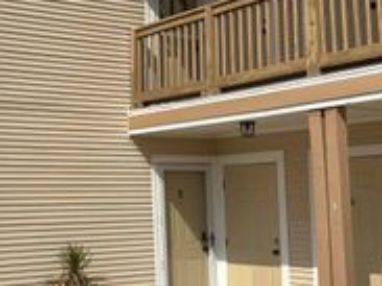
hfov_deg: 26.5
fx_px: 783
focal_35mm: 71
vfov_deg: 20.7
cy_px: 126
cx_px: 38
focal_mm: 5.96
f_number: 1.6
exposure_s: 1/8333
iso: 50
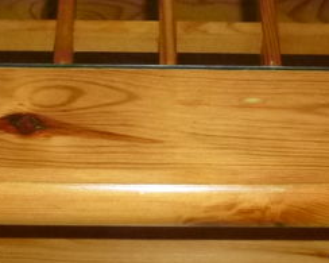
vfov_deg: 15.4
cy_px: 139
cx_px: 190
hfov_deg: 19.2
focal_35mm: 100
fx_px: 973
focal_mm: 4.5
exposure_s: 1/60
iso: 400
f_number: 3.1
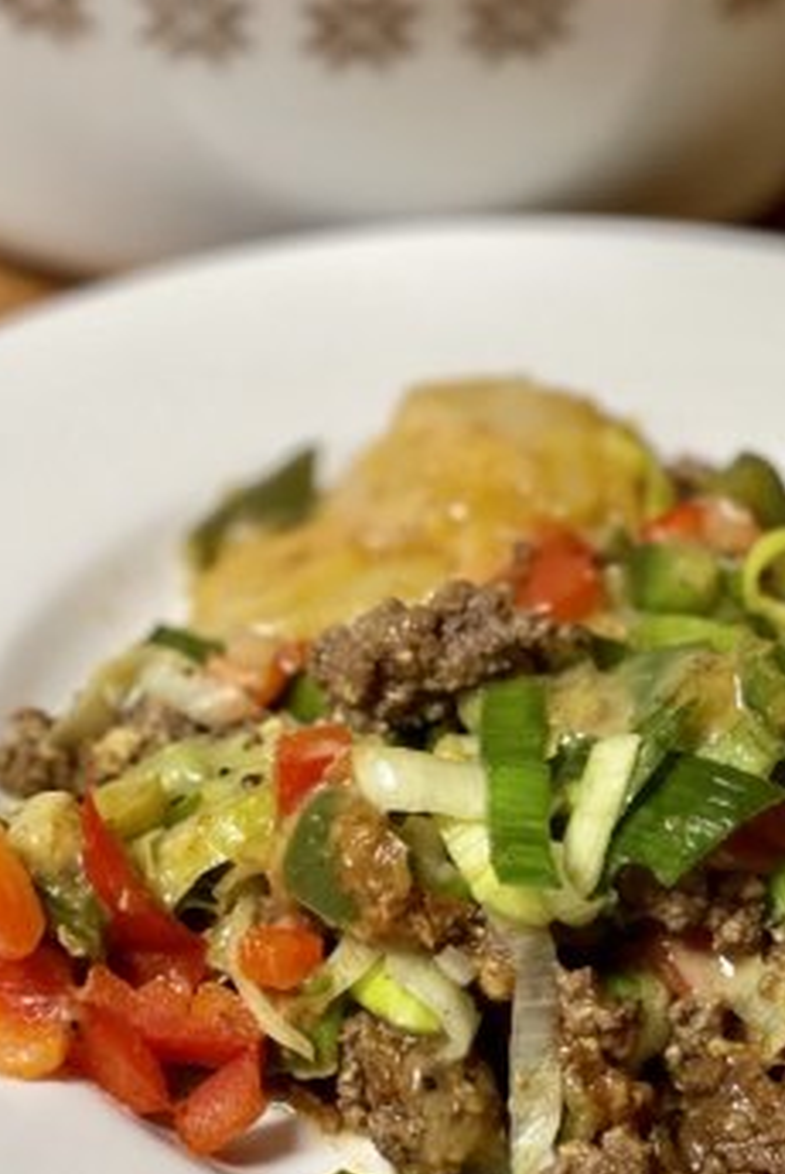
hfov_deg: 11.8
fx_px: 3786
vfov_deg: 17.6
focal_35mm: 116
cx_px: 573
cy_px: 420
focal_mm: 7.5
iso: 250
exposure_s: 1/40
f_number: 2.2
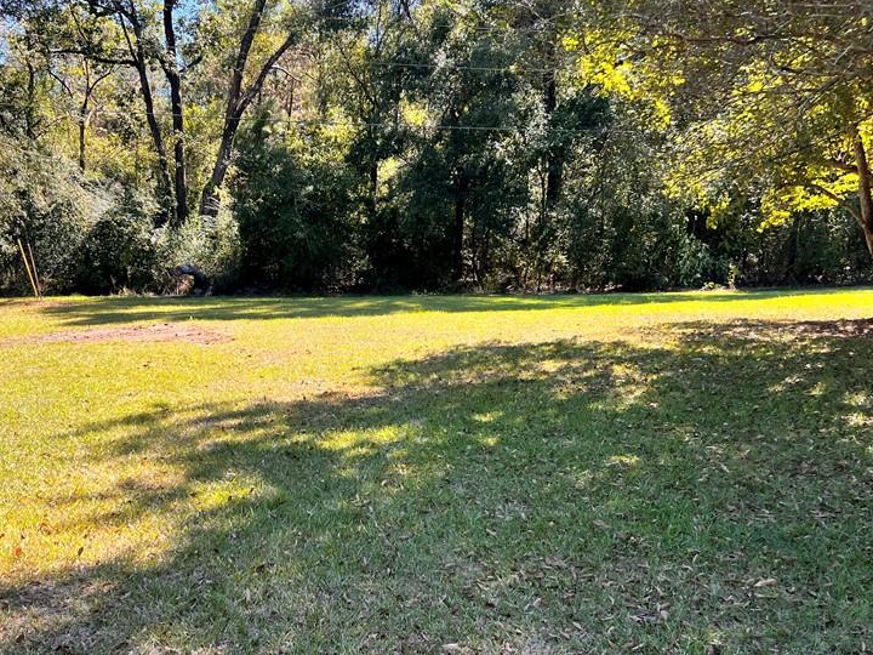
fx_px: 933
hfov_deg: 49.3
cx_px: 292
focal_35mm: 37
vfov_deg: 38.6
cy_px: 382
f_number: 1.5
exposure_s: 1/853
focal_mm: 5.7
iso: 50
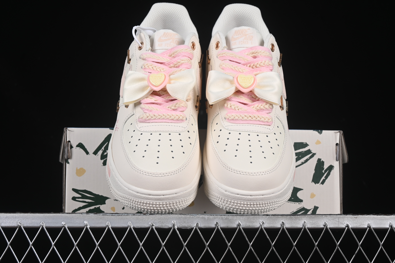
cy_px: 132
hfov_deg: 27.0
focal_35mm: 75
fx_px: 823
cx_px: 198
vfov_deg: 18.2
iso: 160
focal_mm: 50
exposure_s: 1/80
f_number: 8
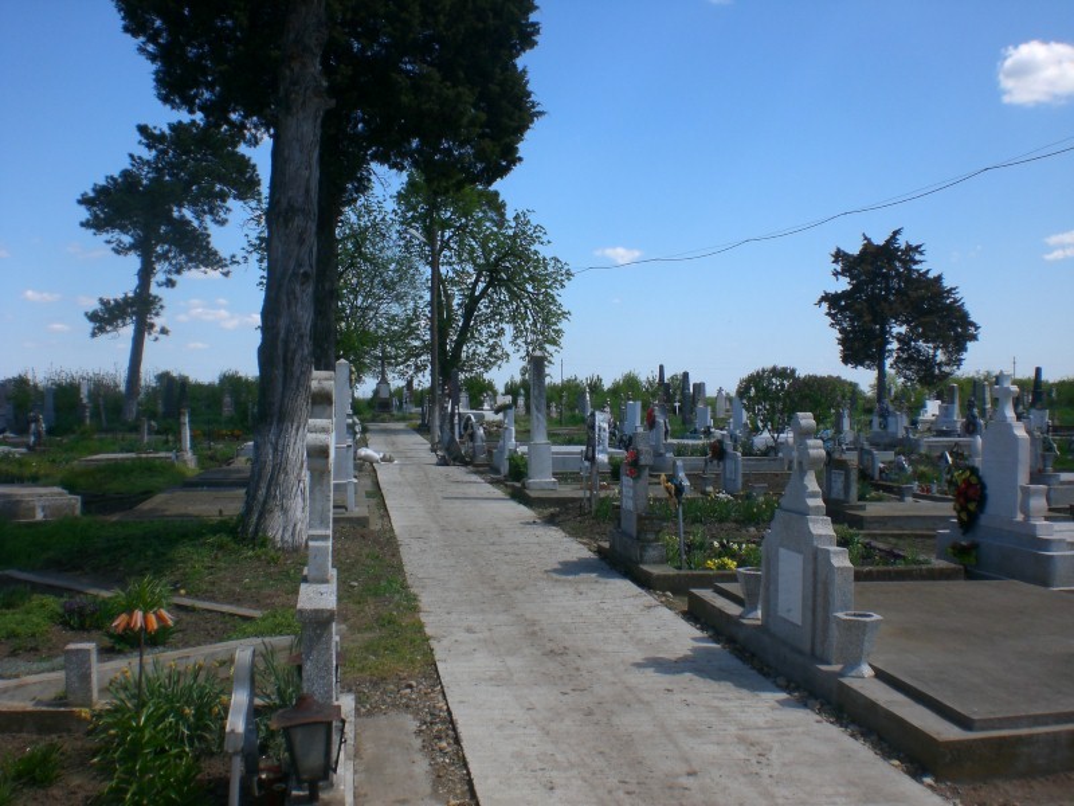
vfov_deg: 37.7
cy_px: 403
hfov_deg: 49.0
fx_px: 1179
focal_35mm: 38
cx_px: 537
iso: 50
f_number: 4.4
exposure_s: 1/500
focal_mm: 6.3
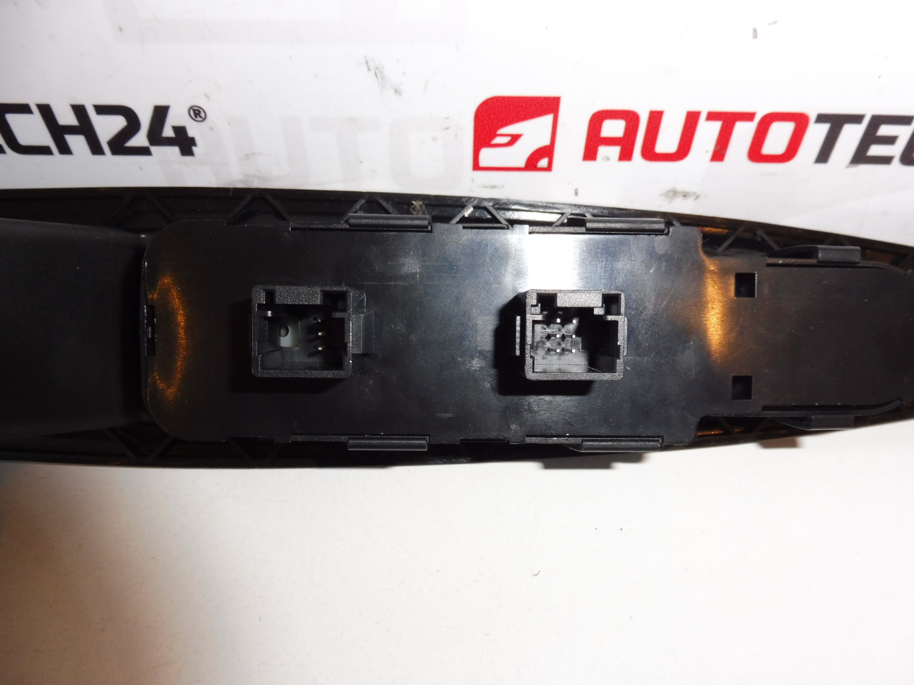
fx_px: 634
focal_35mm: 24
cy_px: 342
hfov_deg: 71.6
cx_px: 457
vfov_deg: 56.8
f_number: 4
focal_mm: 4.3
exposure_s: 1/60
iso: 200
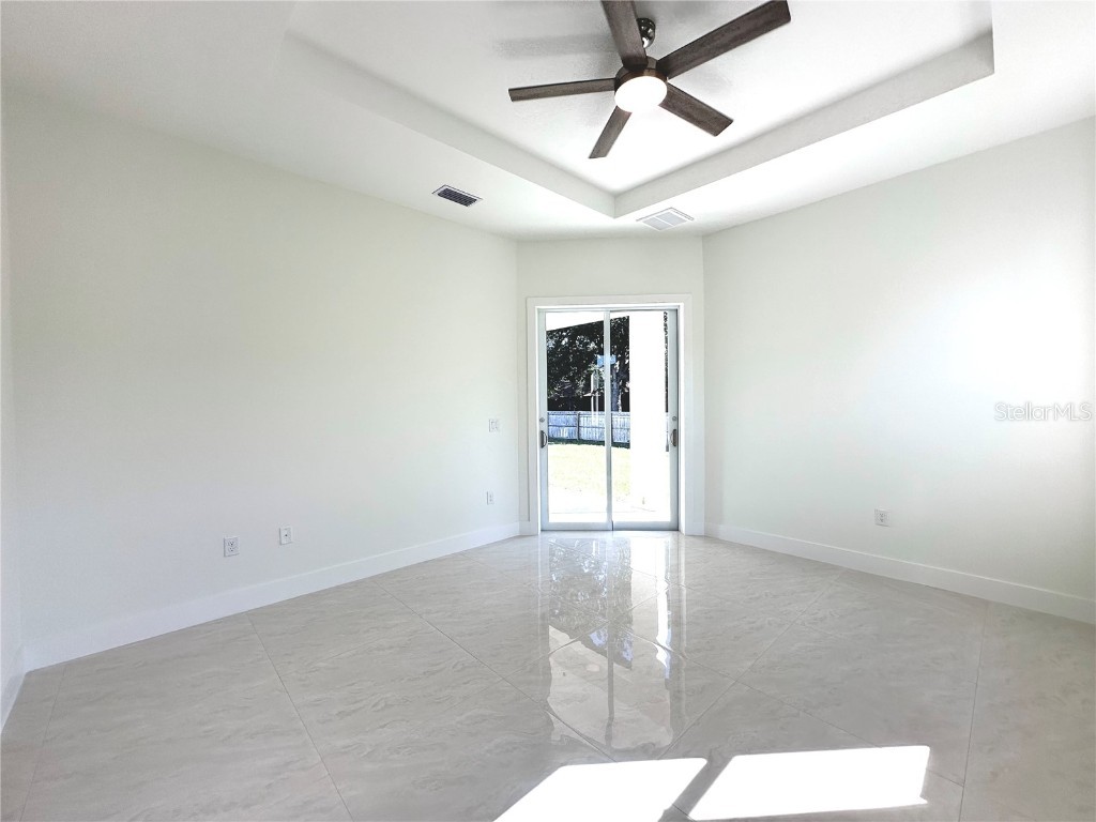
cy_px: 411
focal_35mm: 14
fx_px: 443
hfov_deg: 102.1
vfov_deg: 85.7
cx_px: 548
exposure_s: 1/230
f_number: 2.2
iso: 40
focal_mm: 2.22
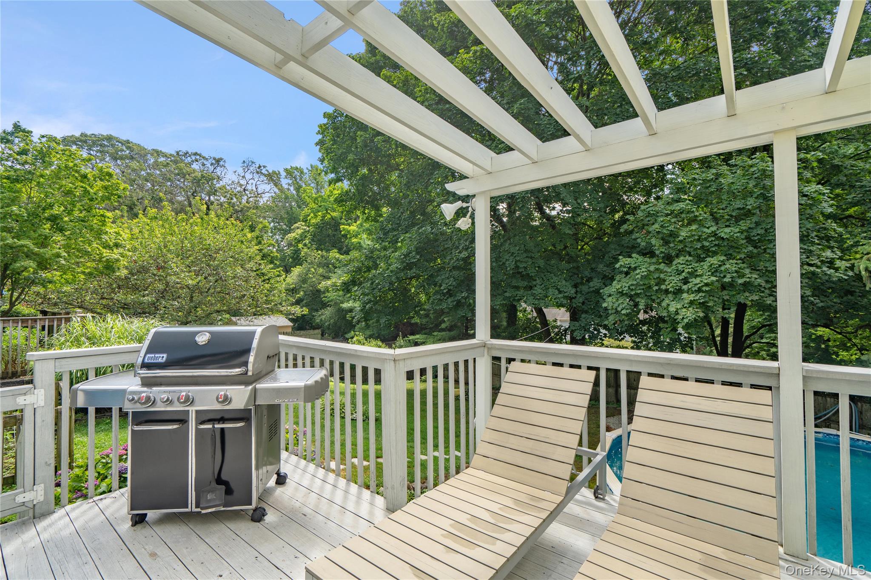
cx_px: 436
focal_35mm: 16
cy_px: 290
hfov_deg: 96.7
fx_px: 387
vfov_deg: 73.7
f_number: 5.6
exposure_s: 1/250
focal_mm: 16
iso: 100
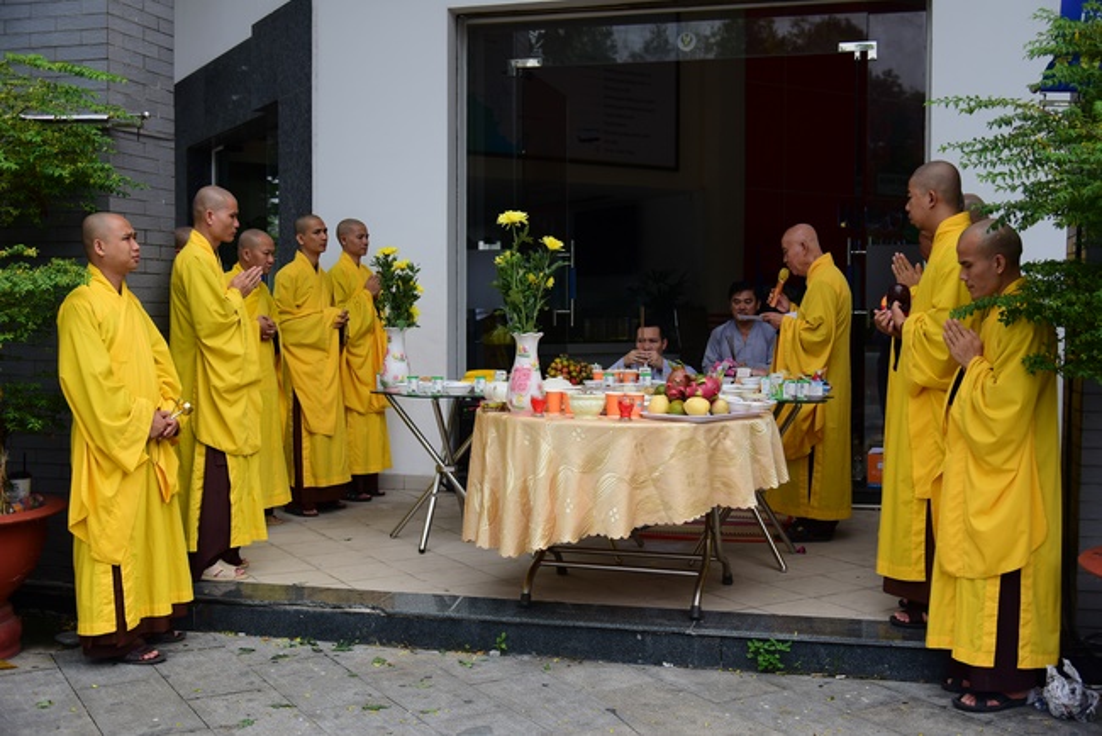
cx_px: 551
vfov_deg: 35.1
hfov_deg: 50.7
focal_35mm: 38
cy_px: 368
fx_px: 1164
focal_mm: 38
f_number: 4
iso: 320
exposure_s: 1/1250
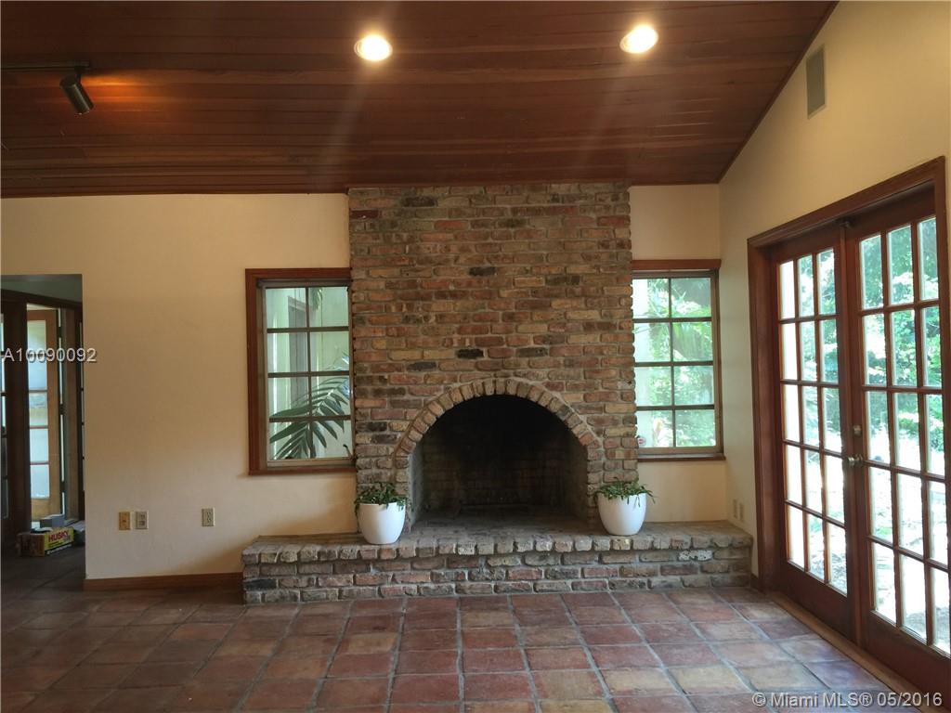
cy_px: 356
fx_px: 797
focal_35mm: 29
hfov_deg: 61.7
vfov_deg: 48.2
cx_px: 476
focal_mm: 4.15
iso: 50
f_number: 2.2
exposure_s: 1/17
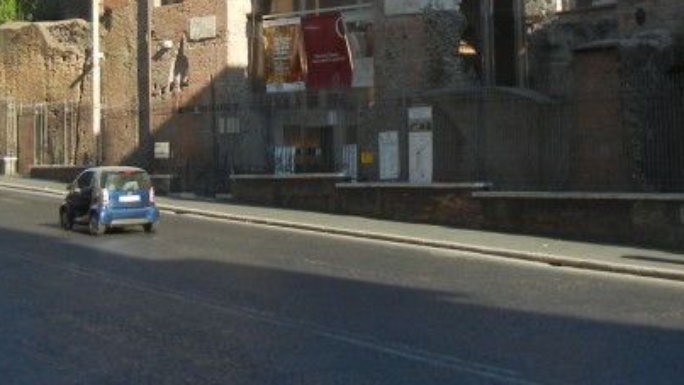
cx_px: 428
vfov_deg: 14.2
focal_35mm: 83
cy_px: -47
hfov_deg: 25.5
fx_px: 1506
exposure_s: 1/545
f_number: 3.5
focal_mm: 5.4
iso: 160
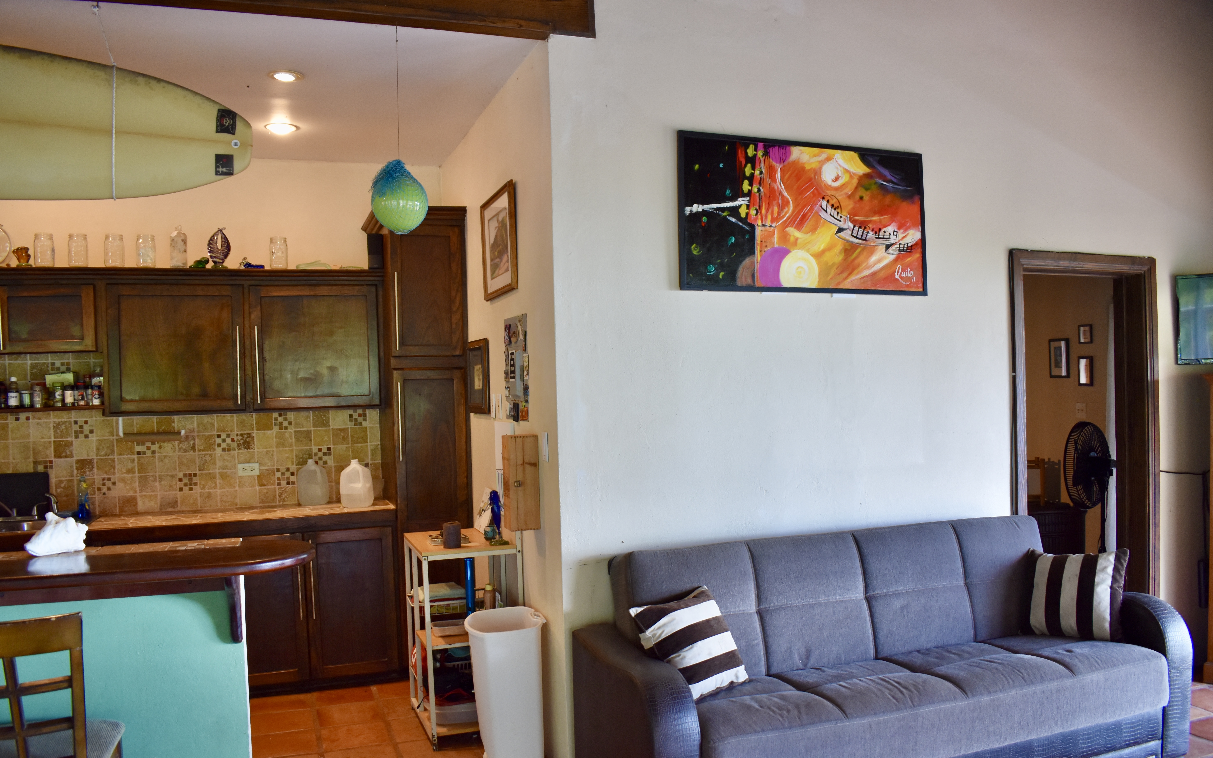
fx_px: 926
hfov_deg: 66.5
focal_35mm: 28
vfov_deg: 44.5
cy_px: 407
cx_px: 607
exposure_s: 1/60
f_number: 4
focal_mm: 18
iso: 800
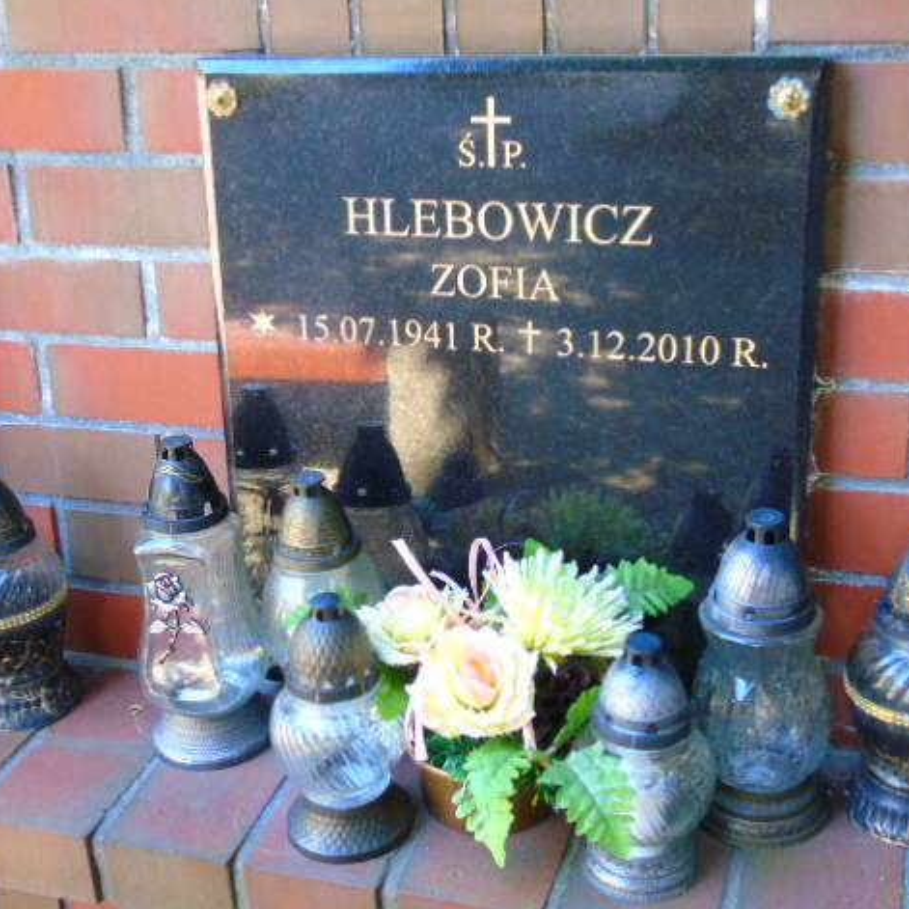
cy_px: 448
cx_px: 444
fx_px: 1426
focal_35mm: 48
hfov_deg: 35.4
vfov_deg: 35.4
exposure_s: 1/30
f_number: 3.9
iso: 250
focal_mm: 7.1
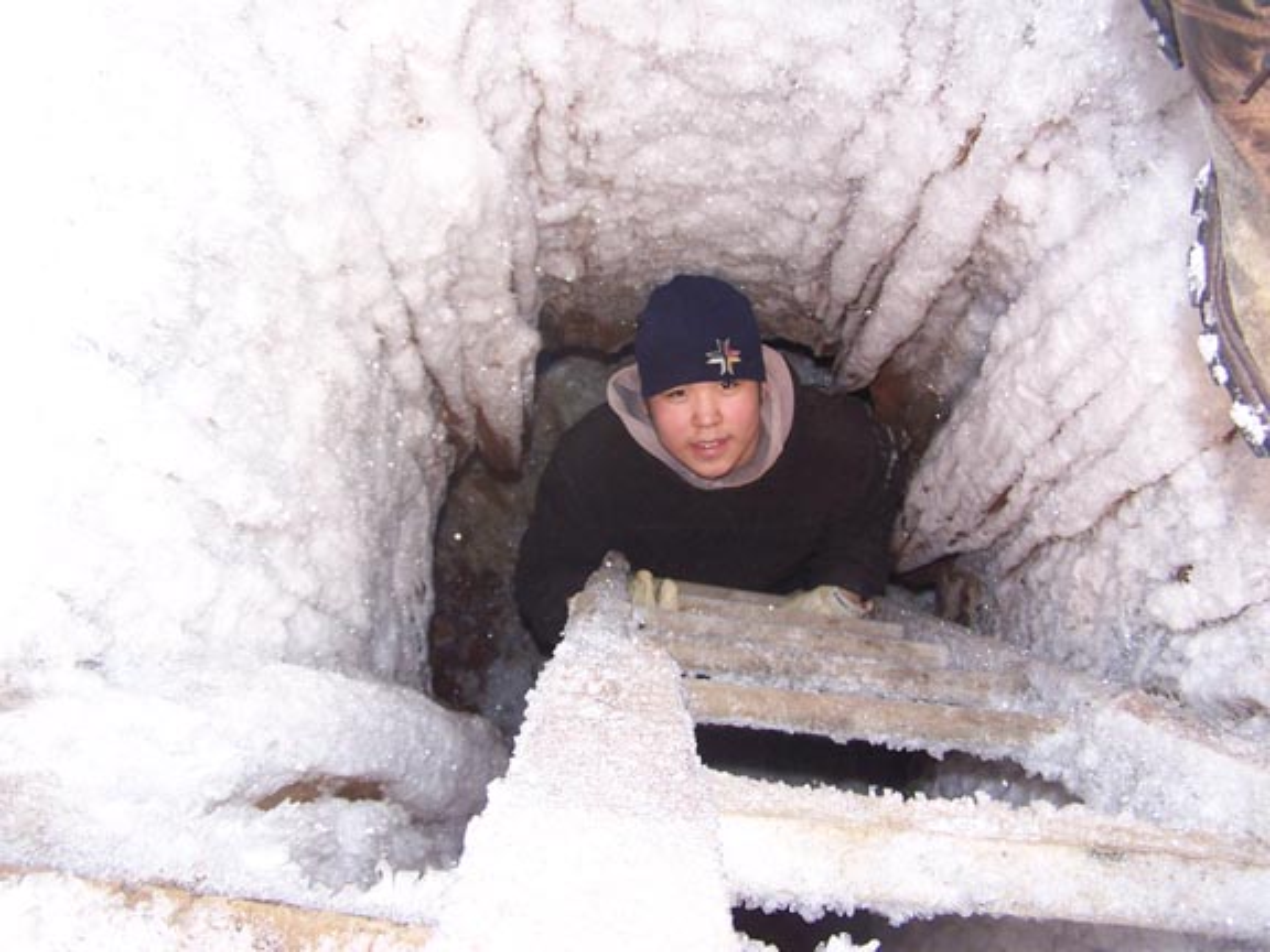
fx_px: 1394
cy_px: 476
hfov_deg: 49.0
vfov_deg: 37.7
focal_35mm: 38
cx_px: 635
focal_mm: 6.3
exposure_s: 1/60
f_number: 2.8
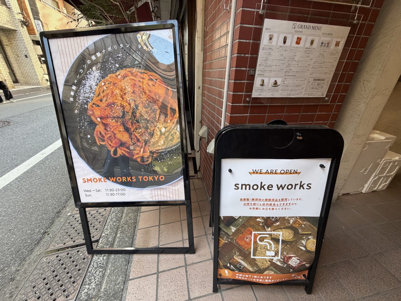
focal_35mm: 14
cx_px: 200
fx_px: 162
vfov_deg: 85.7
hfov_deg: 102.1
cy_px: 150
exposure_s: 1/121
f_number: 2.2
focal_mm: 2.22
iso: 250
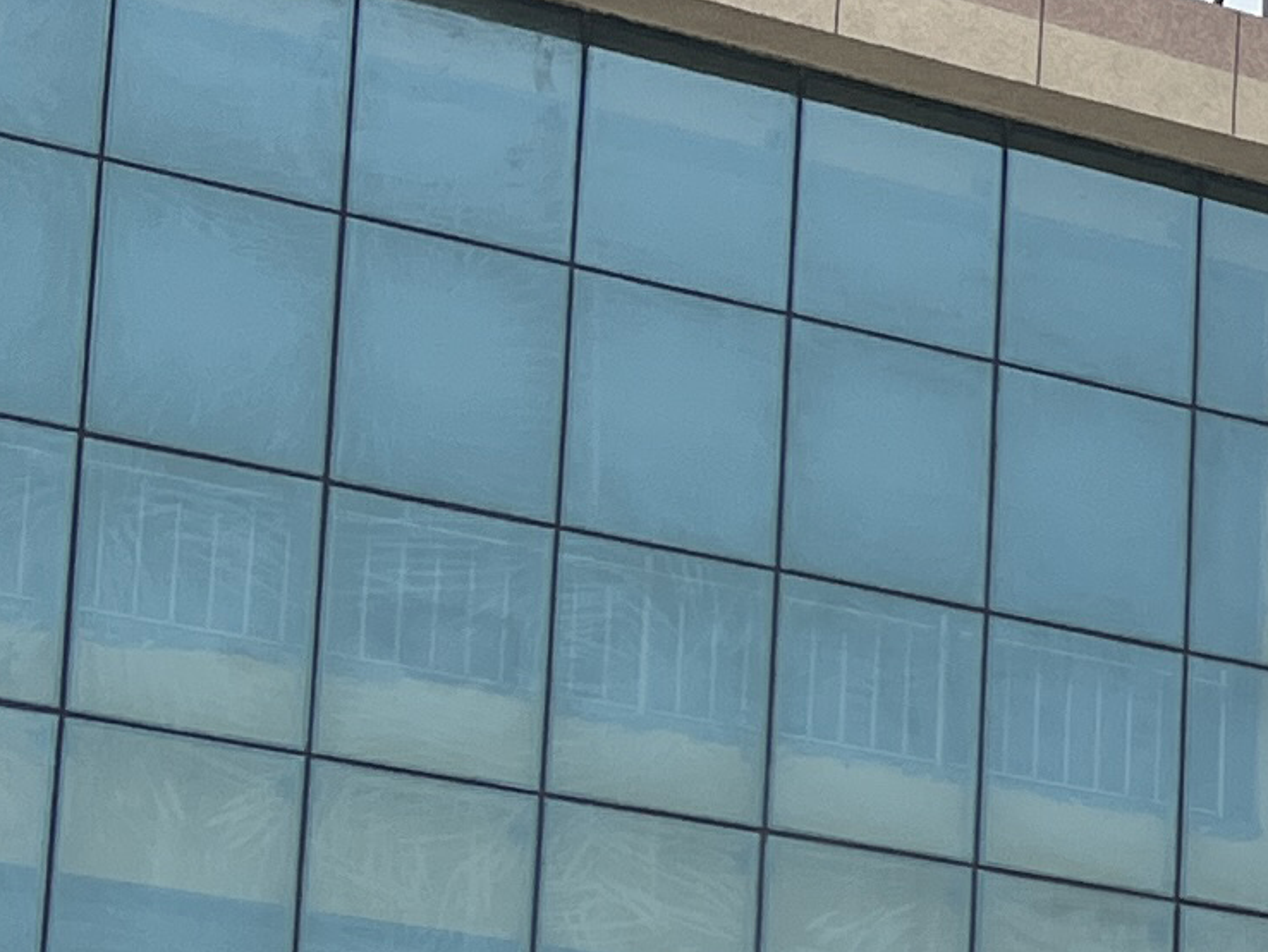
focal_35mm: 142
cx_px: 2620
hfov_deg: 12.2
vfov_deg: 10.1
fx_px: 5203
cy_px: 1425
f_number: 1.5
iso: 50
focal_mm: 5.7
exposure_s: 1/4444
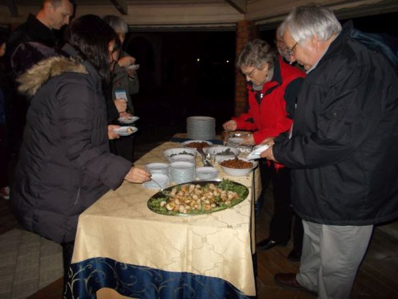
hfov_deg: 67.3
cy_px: 150
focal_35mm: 26
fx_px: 299
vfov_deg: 53.1
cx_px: 199
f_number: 3.2
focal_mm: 4.6
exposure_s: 1/25
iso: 200
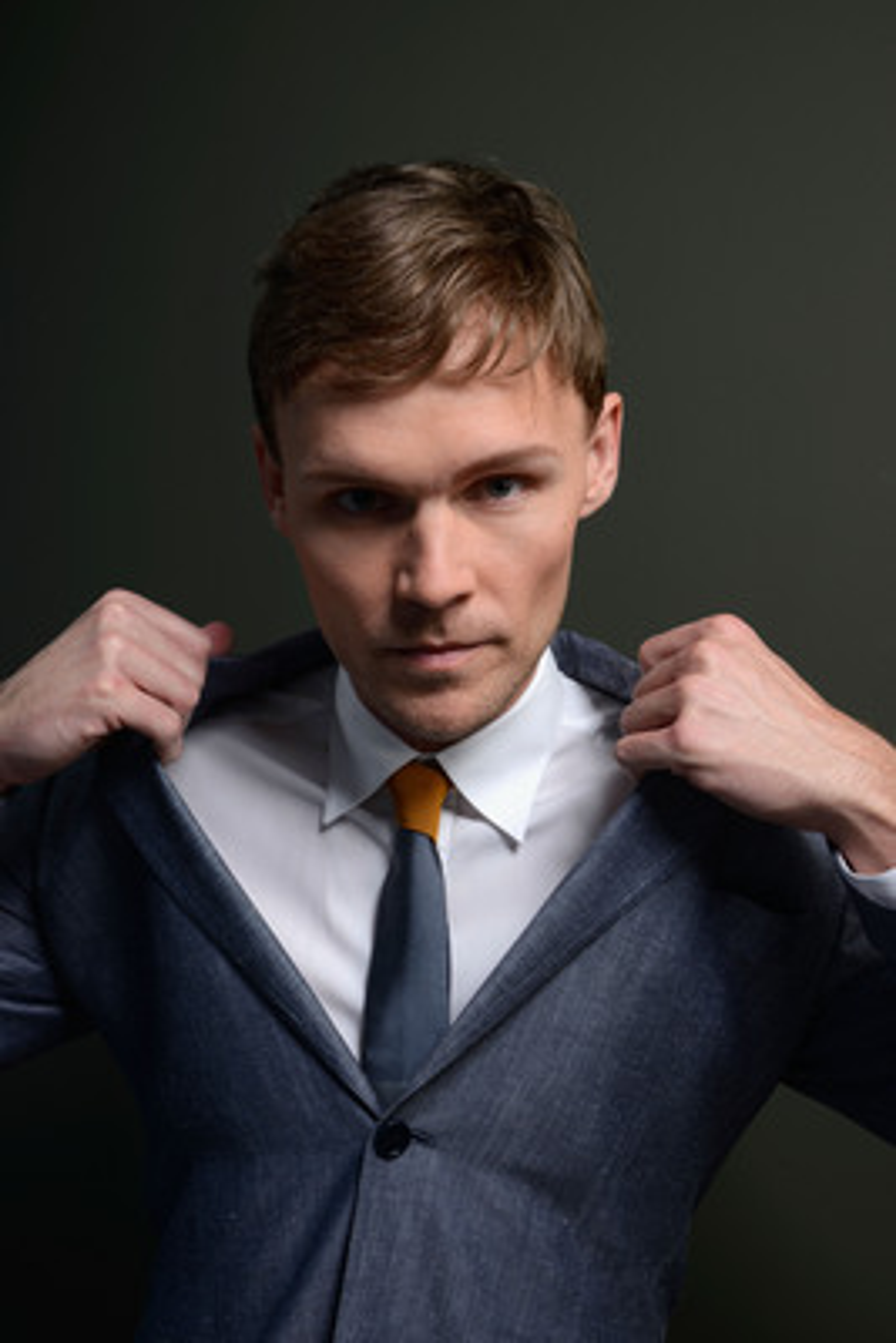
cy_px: 672
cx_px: 448
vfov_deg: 42.7
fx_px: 1716
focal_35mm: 46
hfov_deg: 29.3
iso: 100
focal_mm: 46
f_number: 16
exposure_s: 1/125
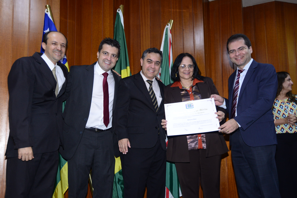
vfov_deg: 33.4
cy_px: 99
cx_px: 148
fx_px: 330
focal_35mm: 40
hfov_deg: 48.4
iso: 1600
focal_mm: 40
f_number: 4.2
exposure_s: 1/125
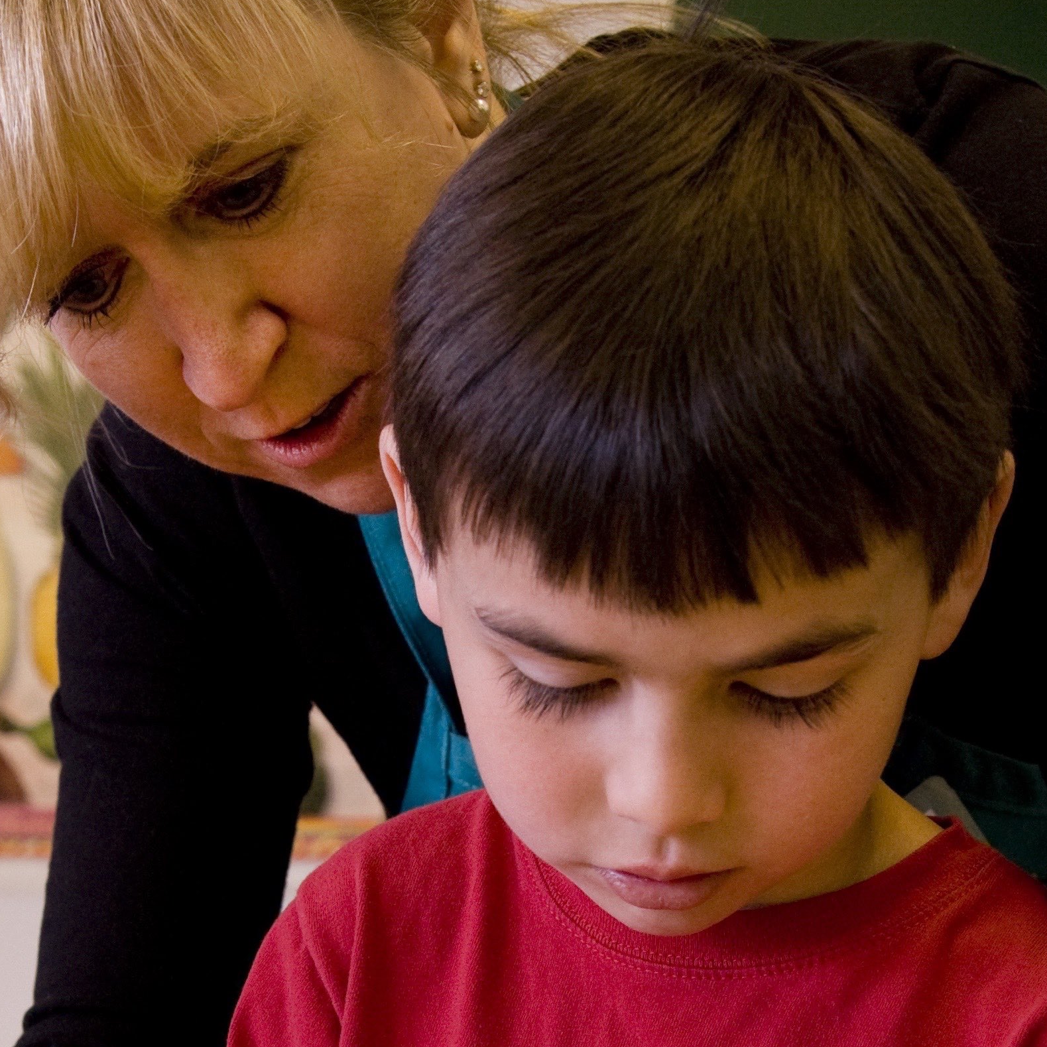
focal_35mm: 87
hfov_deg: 19.9
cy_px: 1066
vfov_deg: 19.3
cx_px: 498
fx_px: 2977
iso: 640
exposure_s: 1/60
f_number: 5.6
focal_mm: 38
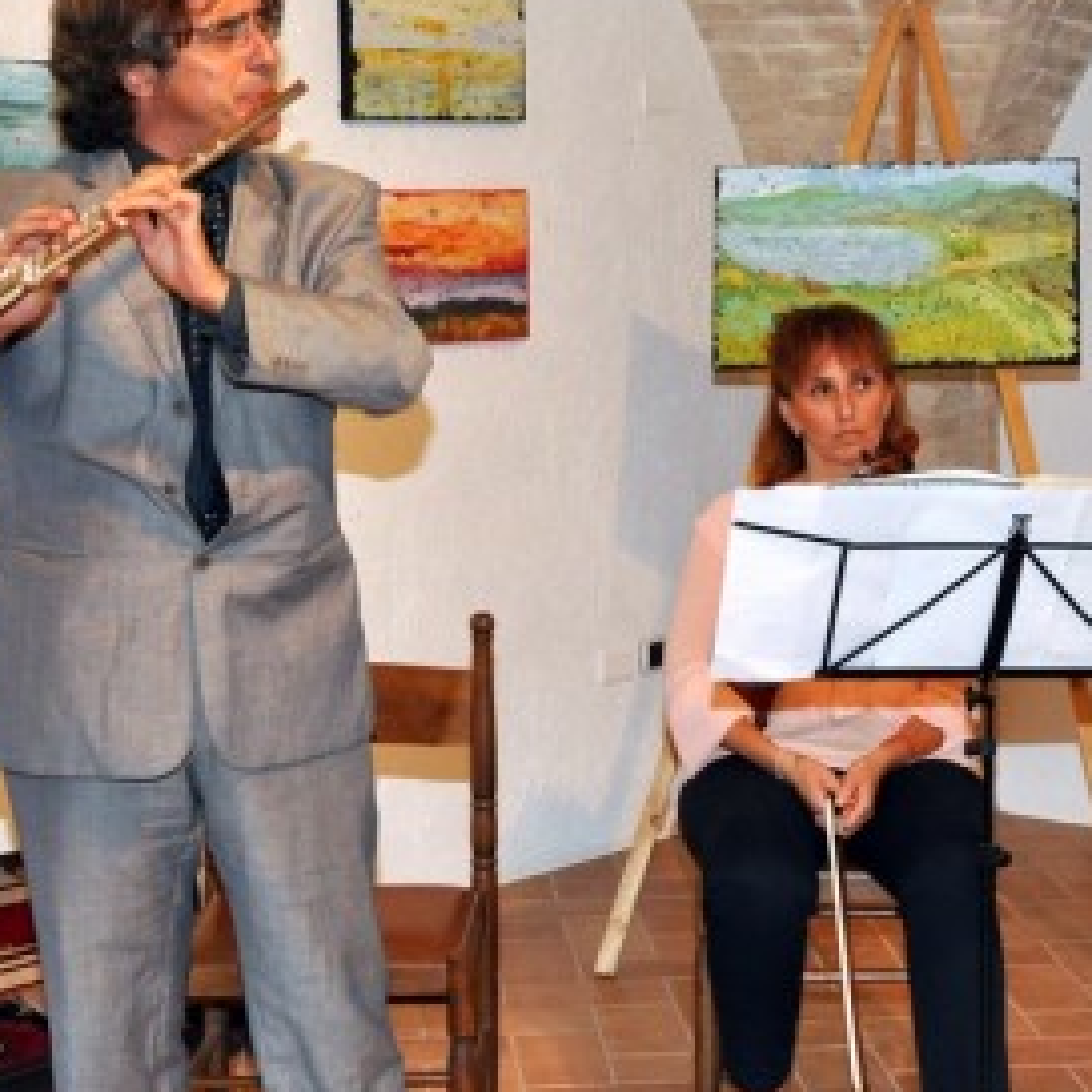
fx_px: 2820
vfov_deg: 21.9
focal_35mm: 79
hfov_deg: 21.8
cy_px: 554
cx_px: 771
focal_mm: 28
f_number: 4
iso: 800
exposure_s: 1/60
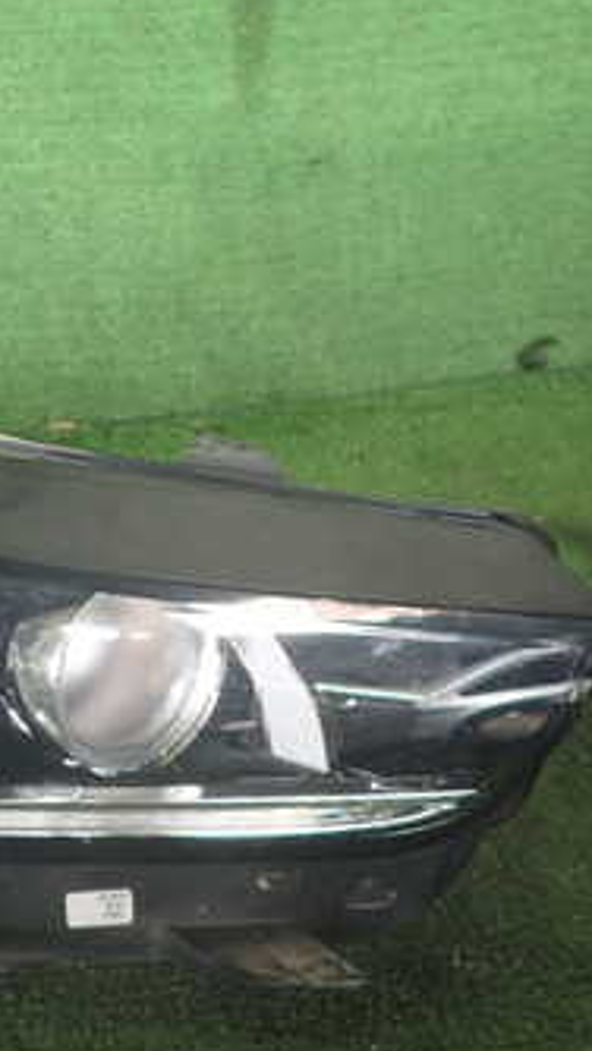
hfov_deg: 21.6
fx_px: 1367
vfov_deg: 42.1
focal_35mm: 49
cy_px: 519
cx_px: -220
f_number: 2
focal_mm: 4.5
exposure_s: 1/40
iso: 200
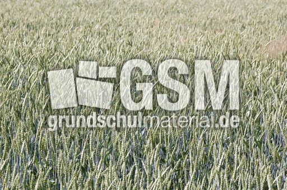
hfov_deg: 16.1
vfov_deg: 10.7
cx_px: 144
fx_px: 1015
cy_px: 95
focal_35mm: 128
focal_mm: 85
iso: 220
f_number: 10
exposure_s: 1/250
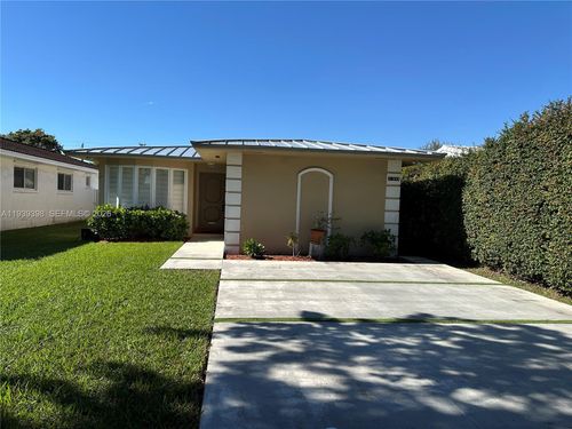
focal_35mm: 24
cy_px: 214
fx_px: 397
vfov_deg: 56.8
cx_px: 286
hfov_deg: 71.6
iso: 80
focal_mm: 6.86
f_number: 1.78
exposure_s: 1/4184
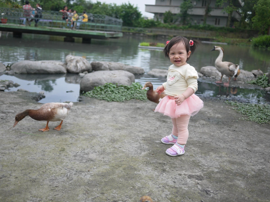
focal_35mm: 40
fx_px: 312
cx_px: 135
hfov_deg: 46.8
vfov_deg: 36.0
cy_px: 101
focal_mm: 20
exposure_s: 1/1300
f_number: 2
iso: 160
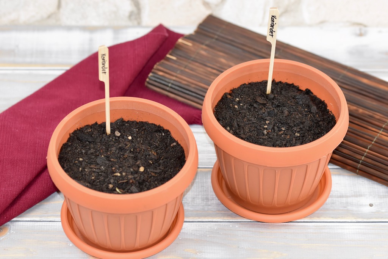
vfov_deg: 8.7
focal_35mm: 158
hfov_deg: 13.0
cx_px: 194
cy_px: 130
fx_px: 1698
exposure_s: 1/100
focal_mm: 105
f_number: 5
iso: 800
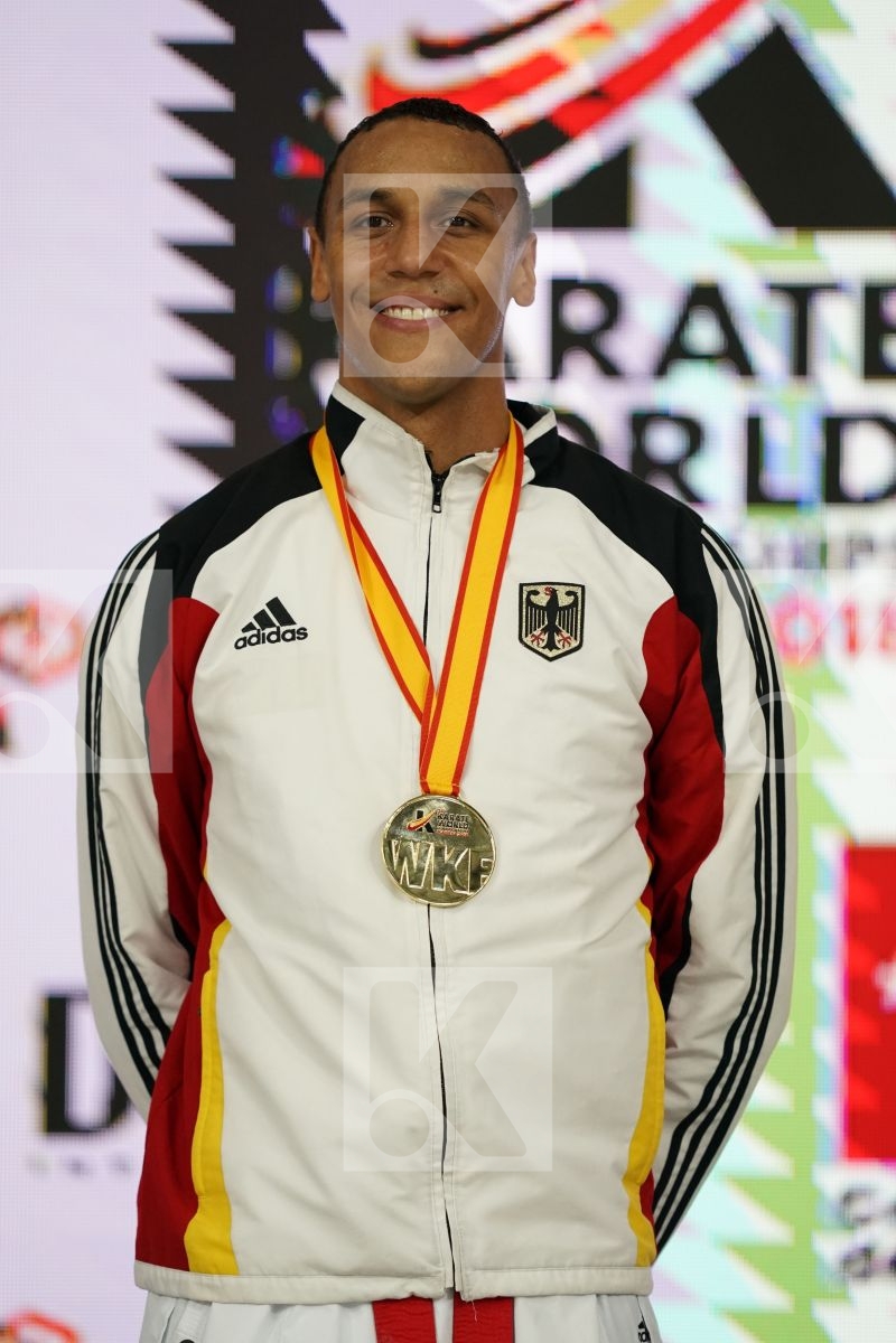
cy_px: 672
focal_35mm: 400
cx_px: 448
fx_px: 14932
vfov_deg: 5.2
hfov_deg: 3.4
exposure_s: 1/500
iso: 3200
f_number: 2.8
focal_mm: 400
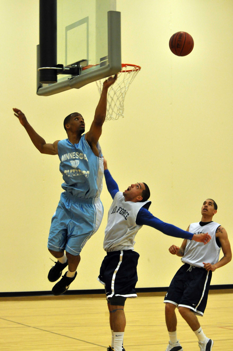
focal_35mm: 105
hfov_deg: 13.0
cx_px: 116
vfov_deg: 19.5
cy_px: 176
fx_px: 1022
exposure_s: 1/320
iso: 1250
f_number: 4.5
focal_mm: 70
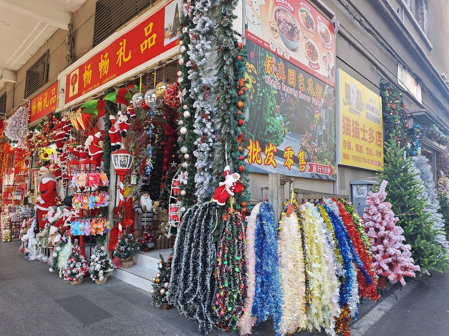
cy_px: 168
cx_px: 224
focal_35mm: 23
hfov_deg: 73.9
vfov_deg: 58.9
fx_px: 298
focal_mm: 6.55
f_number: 1.6
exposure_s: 1/190
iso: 50
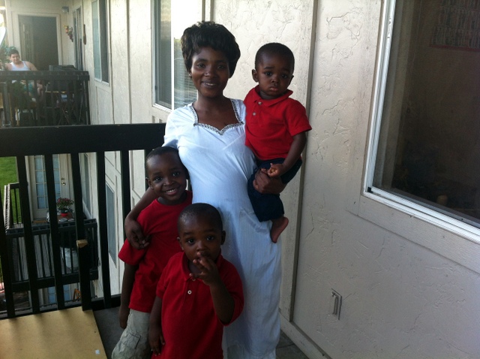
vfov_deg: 40.6
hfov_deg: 52.7
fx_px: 485
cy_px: 180
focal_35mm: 35
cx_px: 240
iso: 80
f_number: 2.8
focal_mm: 3.85
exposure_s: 1/50
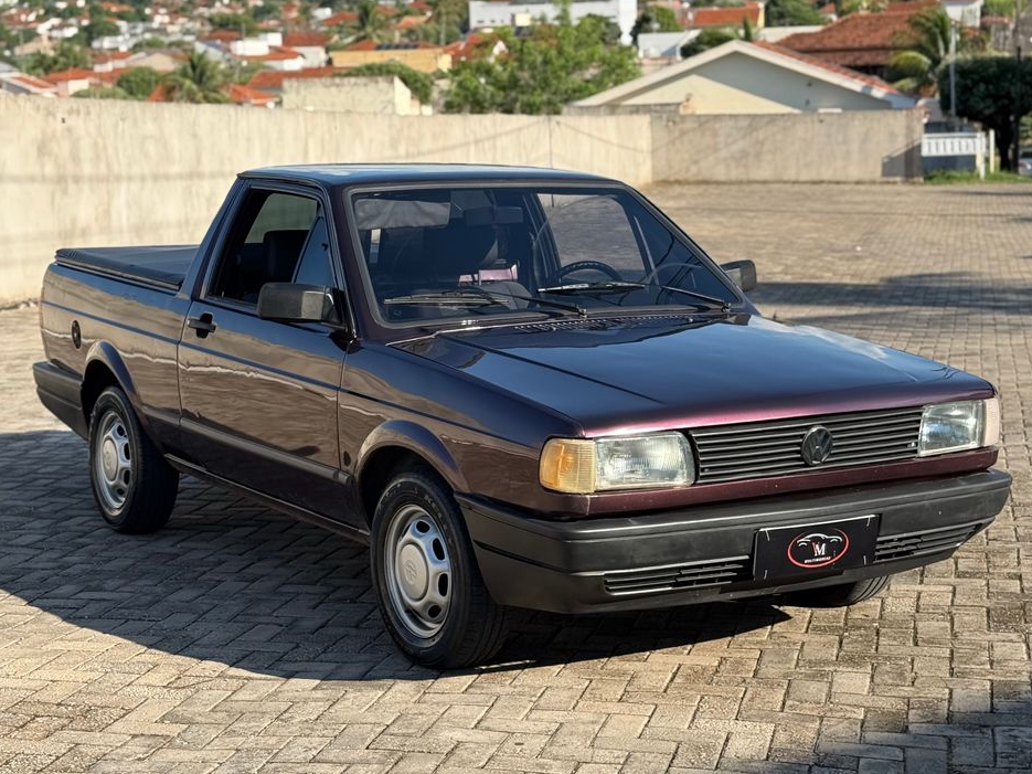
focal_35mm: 49
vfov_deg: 29.7
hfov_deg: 38.9
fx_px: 1461
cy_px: 391
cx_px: 522
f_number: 1.78
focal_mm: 6.76
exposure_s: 1/2577
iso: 100
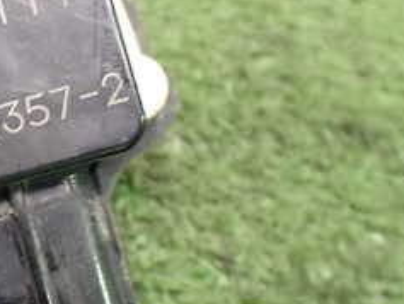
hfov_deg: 24.6
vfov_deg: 19.4
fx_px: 887
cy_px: 106
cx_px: 14
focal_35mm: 76
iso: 800
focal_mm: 5.4
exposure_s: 1/40
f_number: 2.3
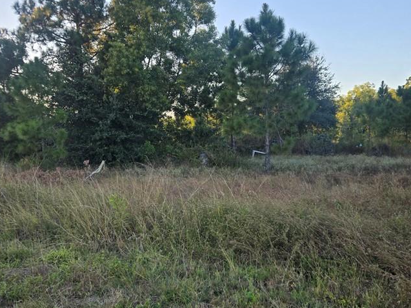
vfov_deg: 38.6
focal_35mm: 37
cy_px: 157
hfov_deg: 50.2
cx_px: 208
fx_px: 439
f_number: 1.8
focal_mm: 5.4
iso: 80
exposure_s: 1/1235
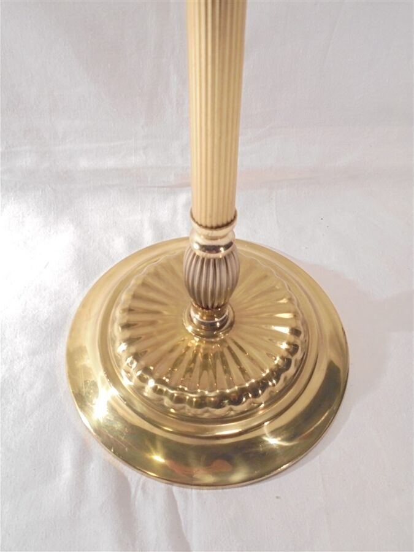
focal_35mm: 34
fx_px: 542
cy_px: 276
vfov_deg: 54.0
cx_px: 207
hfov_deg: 41.8
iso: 400
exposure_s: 1/25
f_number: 4
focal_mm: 6.1
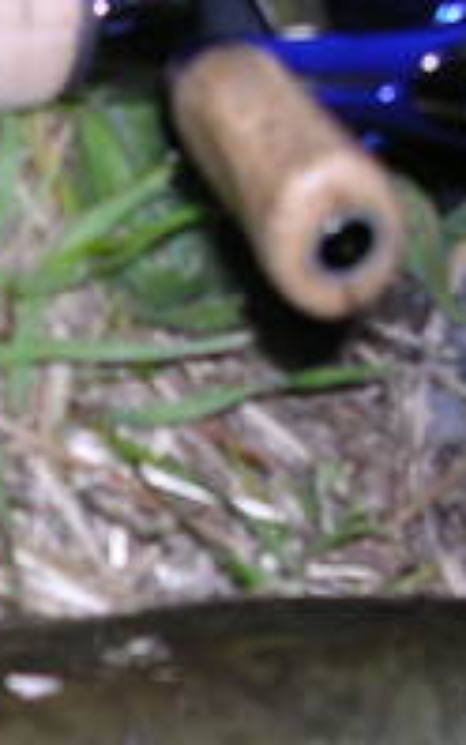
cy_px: 625
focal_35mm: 130
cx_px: -116
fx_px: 2638
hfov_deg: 9.9
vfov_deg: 15.9
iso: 100
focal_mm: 5.8
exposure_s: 1/60.1
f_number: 2.8
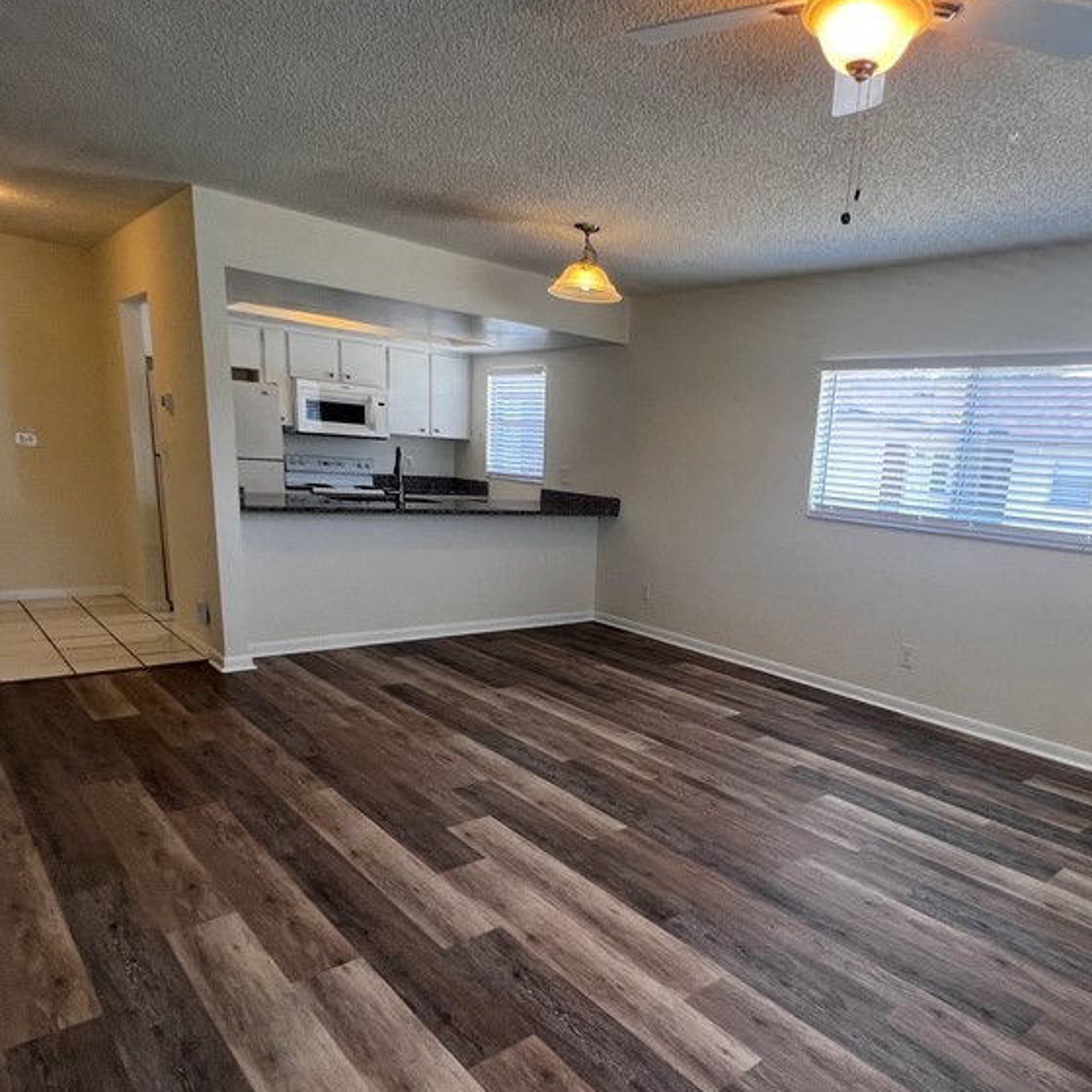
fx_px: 749
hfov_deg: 70.6
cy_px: 661
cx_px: 702
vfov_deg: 71.3
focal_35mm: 21
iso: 50
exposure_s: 1/40
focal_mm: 1.57
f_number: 1.8
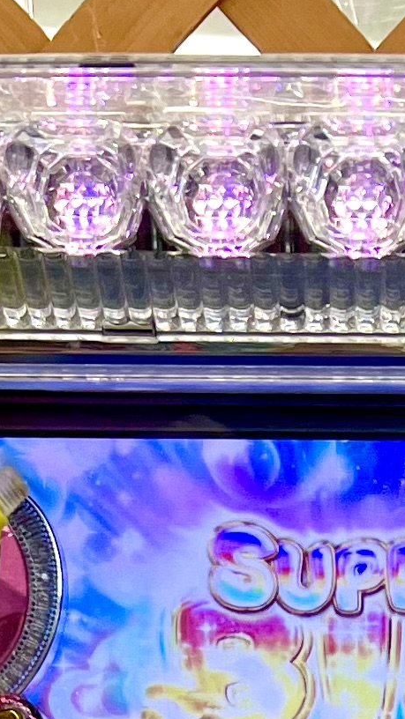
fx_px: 2673
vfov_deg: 12.6
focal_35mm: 140
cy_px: 1633
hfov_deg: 8.6
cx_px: 372
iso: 64
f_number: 1.5
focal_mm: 5.7
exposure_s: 1/100
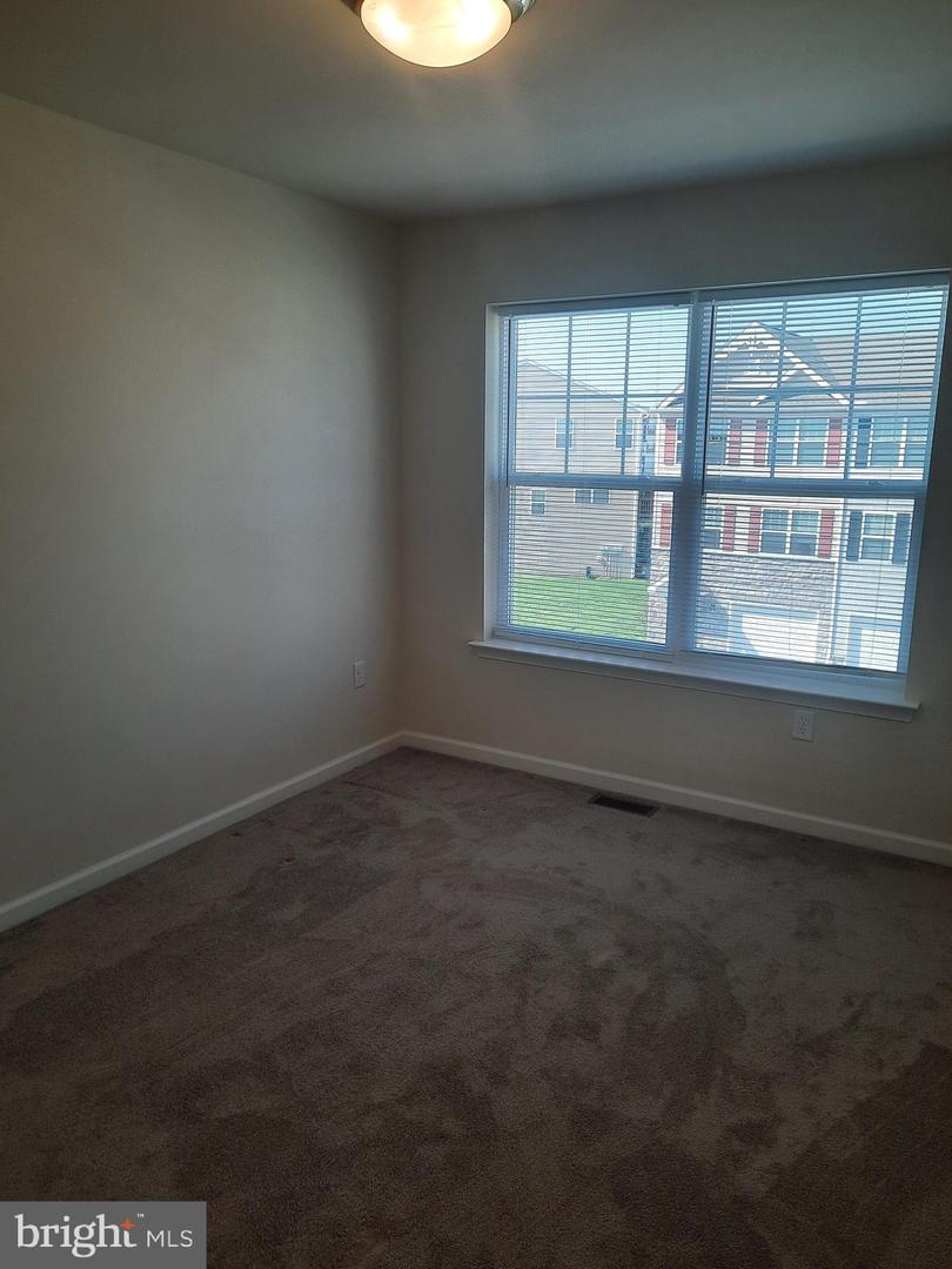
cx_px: 476
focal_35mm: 25
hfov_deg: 54.9
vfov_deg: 69.4
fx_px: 917
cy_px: 634
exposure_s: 1/120
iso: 40
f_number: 2
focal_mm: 4.6
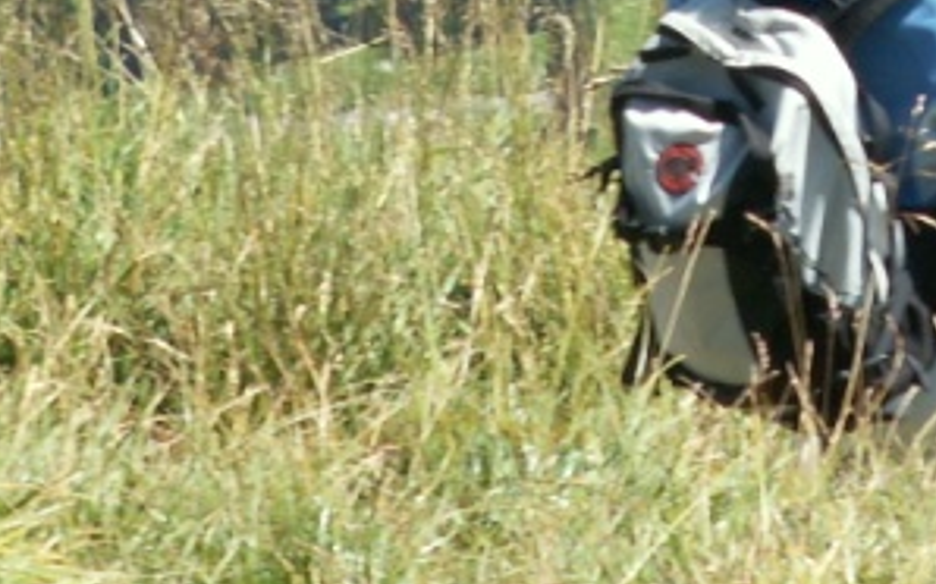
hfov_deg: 3.9
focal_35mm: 532
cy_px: -358
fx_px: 13566
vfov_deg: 2.5
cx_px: 1099
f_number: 6.3
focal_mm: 23.84
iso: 50
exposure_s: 1/100
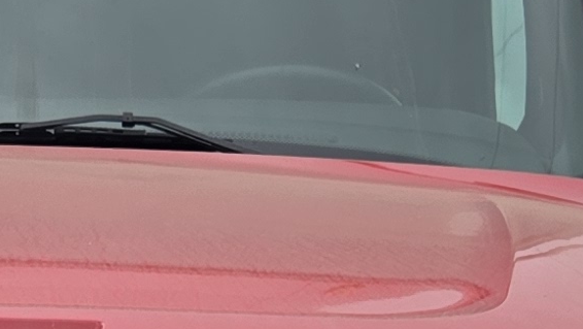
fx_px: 2738
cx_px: -119
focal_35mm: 177
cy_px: 710
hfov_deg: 11.9
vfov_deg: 6.6
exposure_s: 1/1314
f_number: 1.8
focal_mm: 5.4
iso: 25
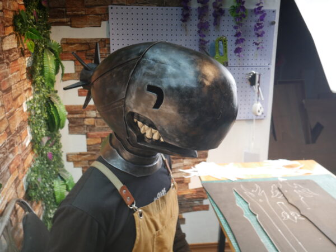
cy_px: 126
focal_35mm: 30
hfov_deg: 59.9
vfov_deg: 46.9
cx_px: 168
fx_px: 291
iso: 400
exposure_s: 1/160
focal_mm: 15
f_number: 10
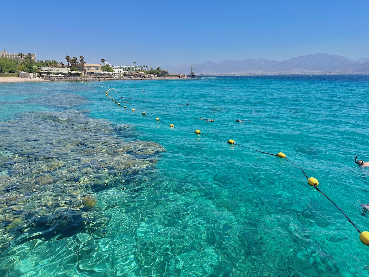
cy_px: 138
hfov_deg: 71.6
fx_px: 256
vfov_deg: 56.8
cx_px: 184
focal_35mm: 24
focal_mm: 6.86
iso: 80
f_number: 1.78
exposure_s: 1/5848
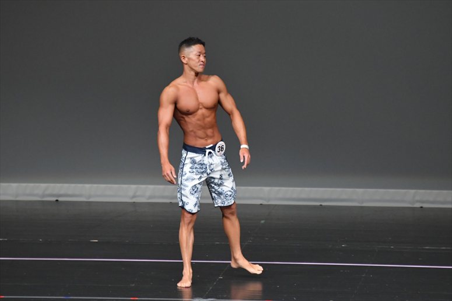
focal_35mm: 345
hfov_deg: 6.0
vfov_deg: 4.0
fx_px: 4330
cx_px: 226
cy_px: 150
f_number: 5.6
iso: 4000
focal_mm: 230
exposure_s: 1/400
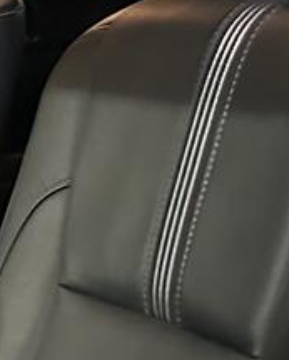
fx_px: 1485
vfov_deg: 13.7
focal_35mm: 139
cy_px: 323
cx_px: -337
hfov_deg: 10.1
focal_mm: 6.86
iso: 1600
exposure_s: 1/30
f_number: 1.78
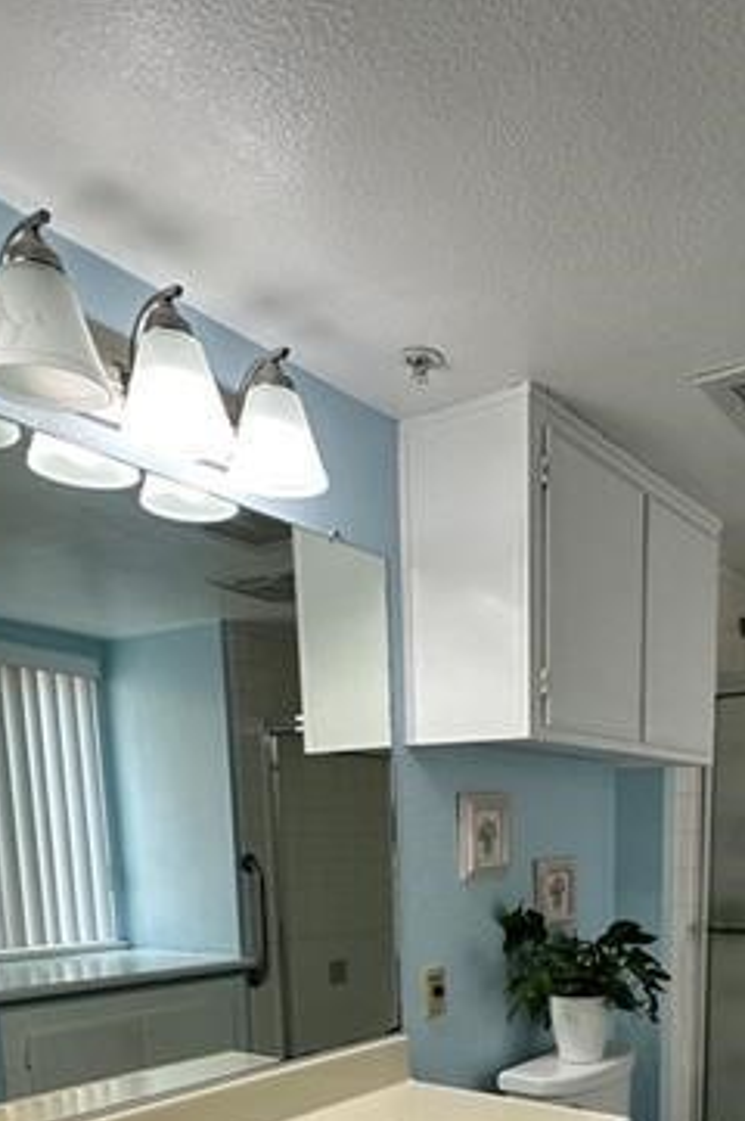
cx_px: 553
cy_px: 991
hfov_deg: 41.1
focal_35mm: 31
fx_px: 964
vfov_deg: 53.5
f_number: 2.2
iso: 125
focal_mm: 2.22
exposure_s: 1/120
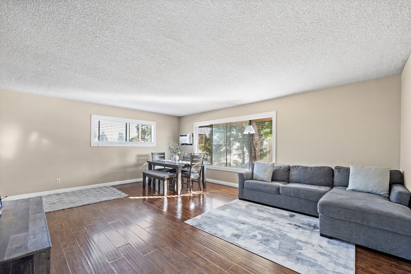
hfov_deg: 100.3
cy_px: 146
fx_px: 171
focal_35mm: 15
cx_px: 218
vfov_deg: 77.2
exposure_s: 1/4
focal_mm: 14
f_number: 5
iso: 1000
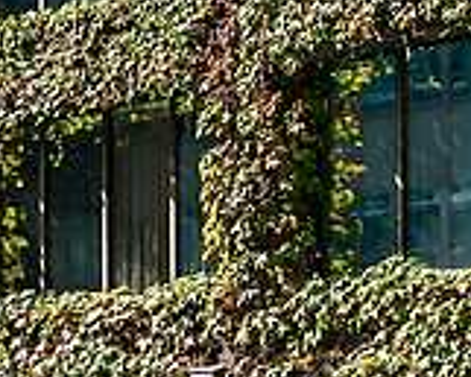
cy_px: 310
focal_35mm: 168
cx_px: -505
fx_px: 2343
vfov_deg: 9.2
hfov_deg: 10.5
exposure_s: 1/50
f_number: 13
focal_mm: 24
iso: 100
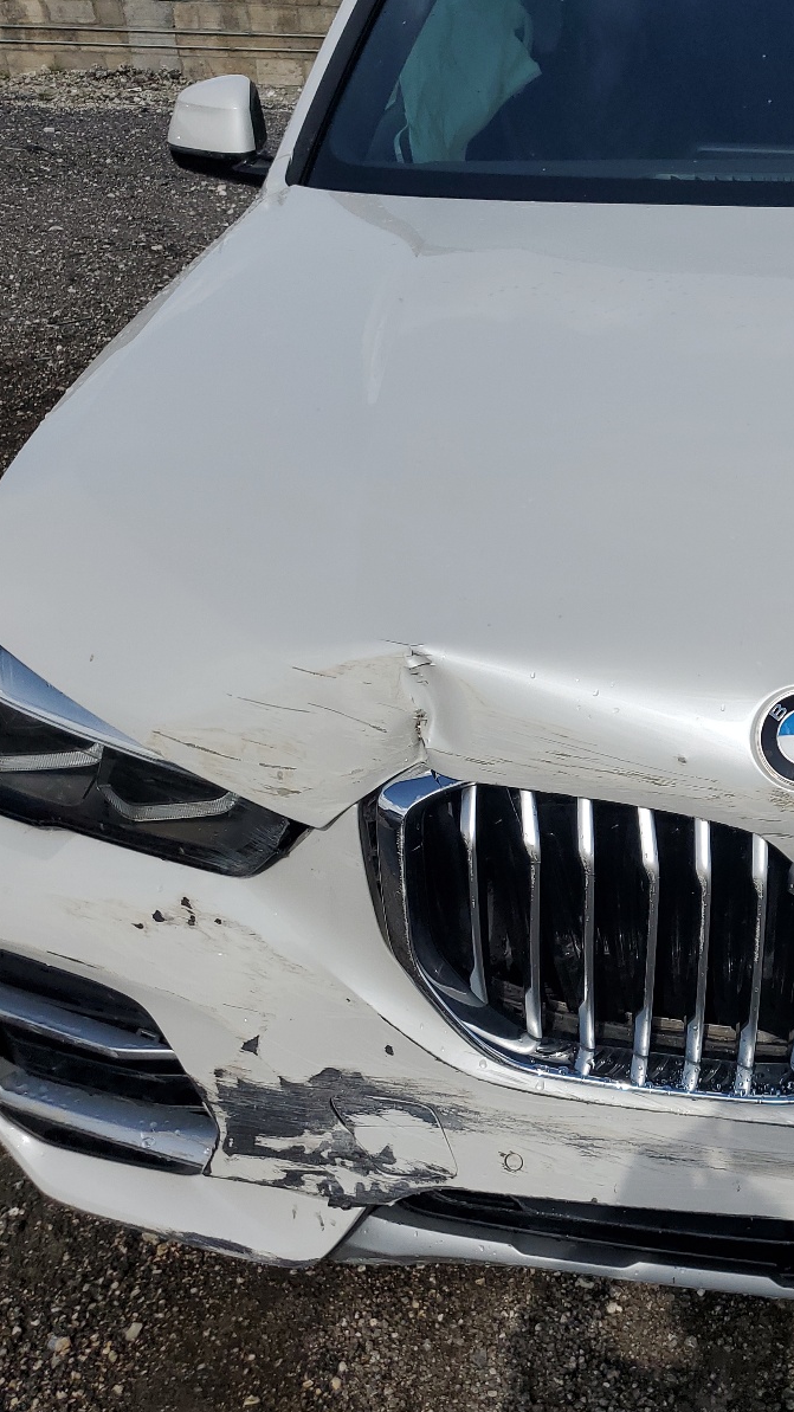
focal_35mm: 38
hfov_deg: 29.0
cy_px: 708
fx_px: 1422
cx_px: 809
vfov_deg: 52.8
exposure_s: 1/10000
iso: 50
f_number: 1.5
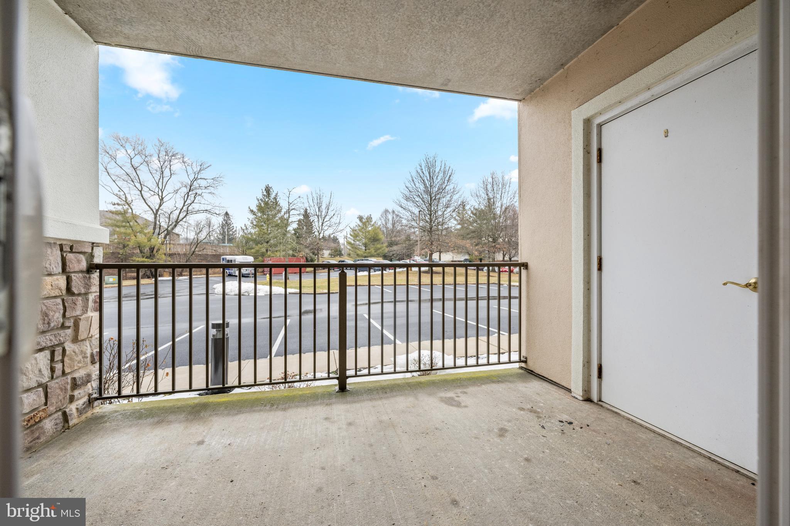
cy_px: 263
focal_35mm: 14
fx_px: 307
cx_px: 395
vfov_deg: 81.2
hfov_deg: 104.3
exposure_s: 1/400
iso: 800
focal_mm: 14
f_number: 4.5
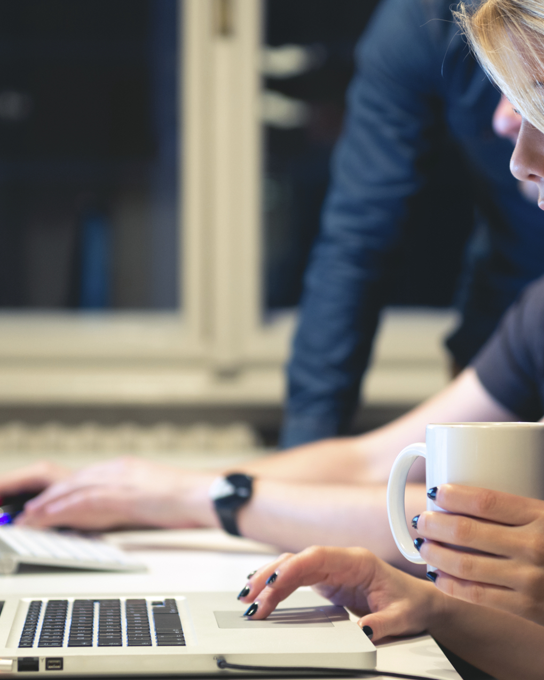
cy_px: 337
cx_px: 392
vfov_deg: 13.8
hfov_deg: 11.0
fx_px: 2818
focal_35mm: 140
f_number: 2.8
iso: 640
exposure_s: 1/25
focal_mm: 70
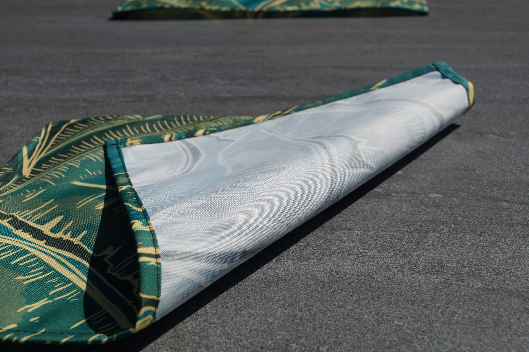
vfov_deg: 29.8
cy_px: 176
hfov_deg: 43.6
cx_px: 264
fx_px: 661
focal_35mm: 45
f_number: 9
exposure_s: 1/800
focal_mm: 30
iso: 100
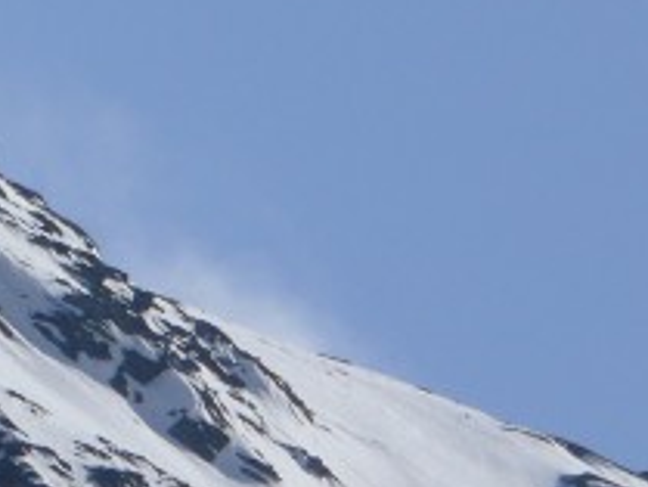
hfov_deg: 1.2
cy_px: -301
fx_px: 30119
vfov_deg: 0.9
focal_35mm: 1608
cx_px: -462
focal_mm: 88.8
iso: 100
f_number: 8
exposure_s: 1/800
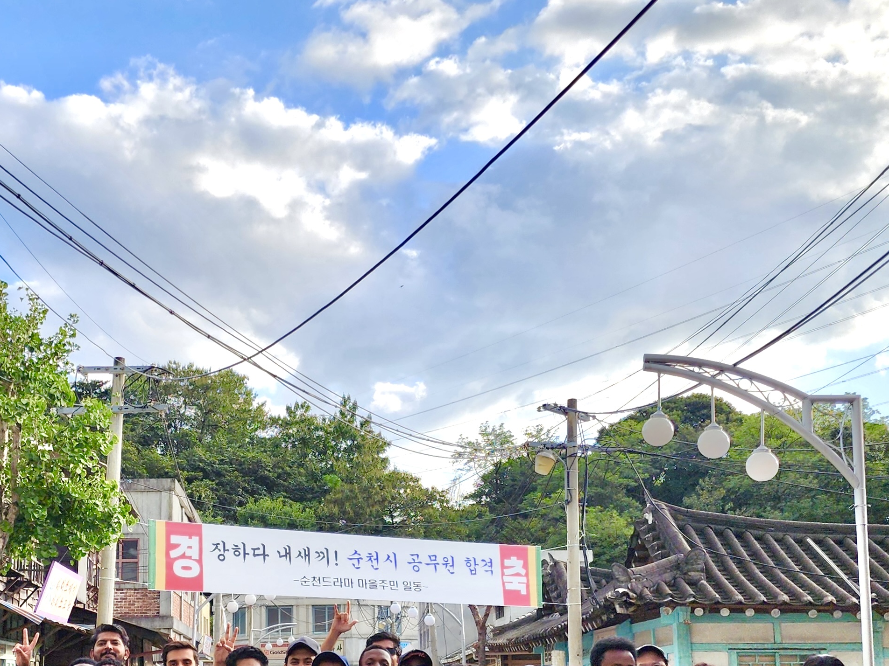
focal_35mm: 45
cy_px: 509
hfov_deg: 41.7
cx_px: 326
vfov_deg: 31.5
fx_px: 1156
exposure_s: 1/554
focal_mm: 6.4
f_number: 1.8
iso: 12
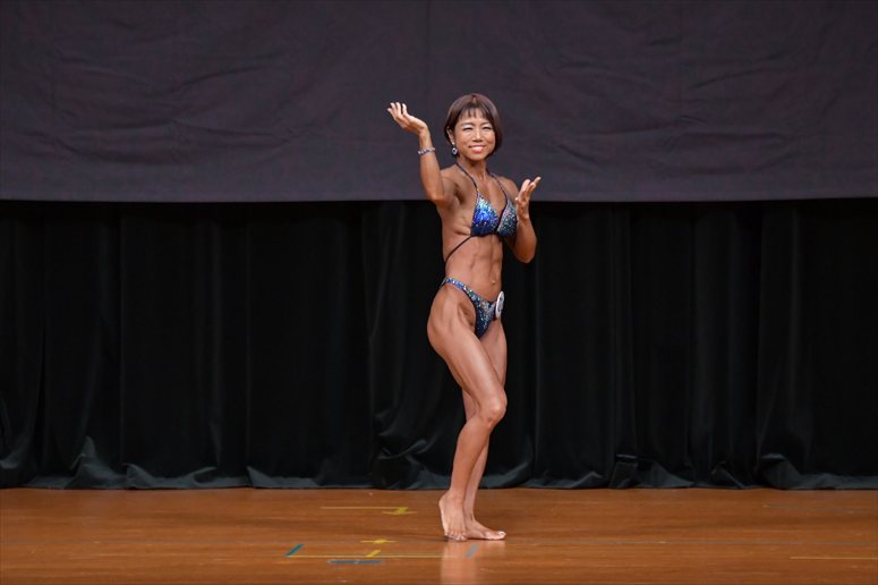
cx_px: 439
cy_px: 292
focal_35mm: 285
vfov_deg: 4.8
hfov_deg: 7.2
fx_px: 6948
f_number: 5.6
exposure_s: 1/400
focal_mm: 190
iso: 4000
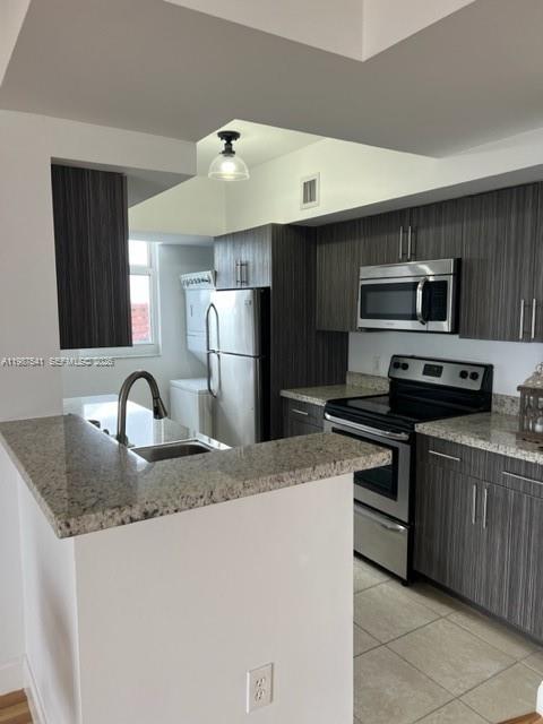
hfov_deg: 53.1
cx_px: 272
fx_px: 544
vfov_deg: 67.3
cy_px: 362
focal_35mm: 26
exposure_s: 1/132
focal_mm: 5.7
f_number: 1.5
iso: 64
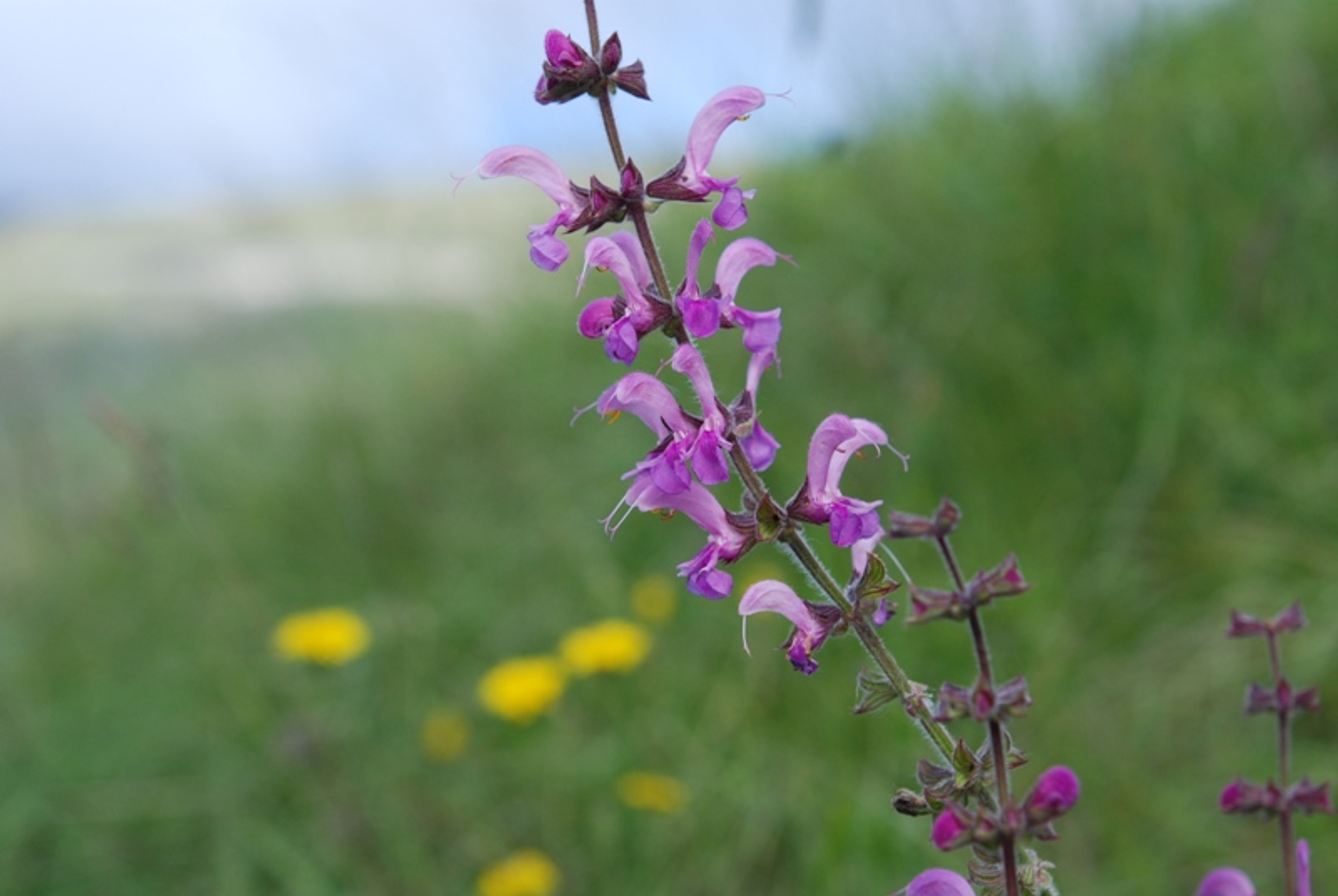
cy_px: 448
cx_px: 669
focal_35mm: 90
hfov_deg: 22.6
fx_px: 3350
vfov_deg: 15.2
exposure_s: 1/640
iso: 250
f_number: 6.3
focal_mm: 60
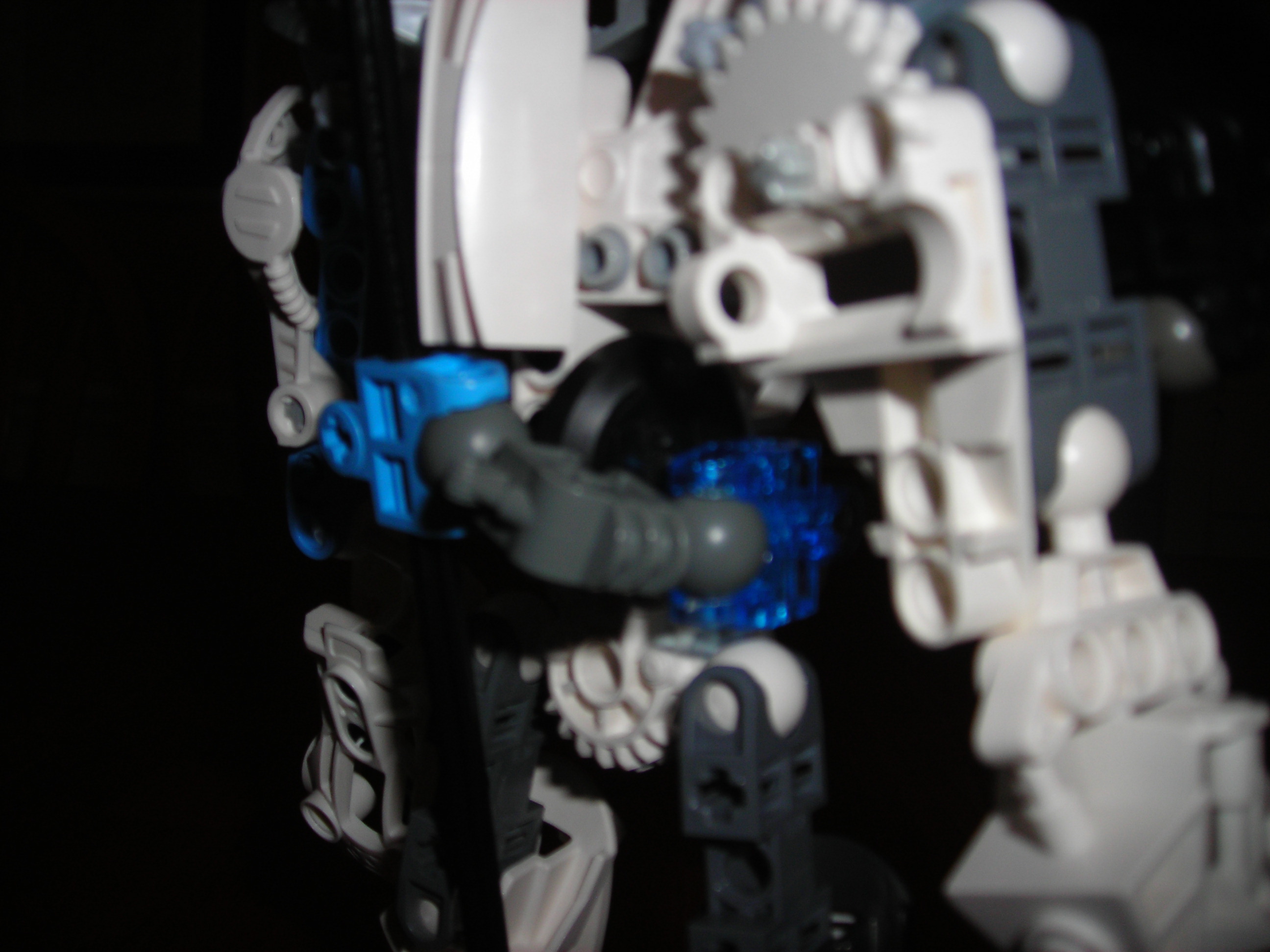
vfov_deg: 37.7
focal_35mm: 38
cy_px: 476
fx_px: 1394
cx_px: 635
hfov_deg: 49.0
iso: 50
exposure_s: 1/60.1
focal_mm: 6.3
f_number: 6.4
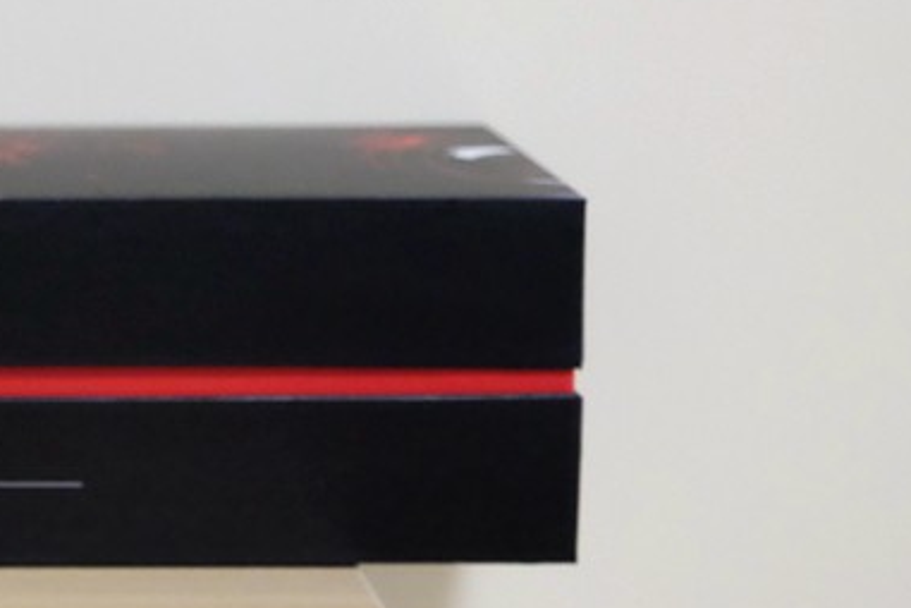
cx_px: -237
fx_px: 3391
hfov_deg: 14.7
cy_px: 16
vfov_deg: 10.2
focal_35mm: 134
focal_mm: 34.2
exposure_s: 1/105
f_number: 2.8
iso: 4000
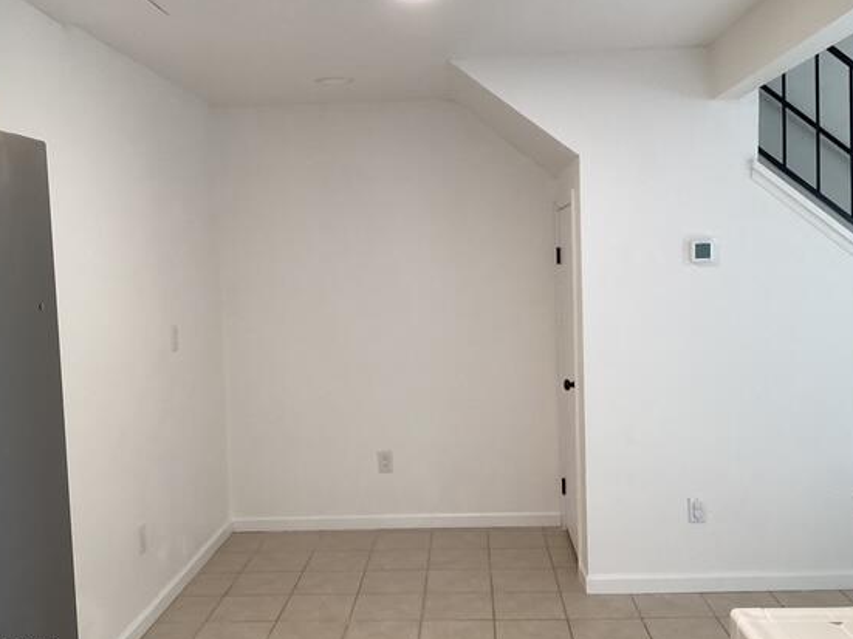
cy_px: 313
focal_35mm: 36
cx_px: 430
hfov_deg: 51.4
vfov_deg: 39.6
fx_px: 887
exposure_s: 1/60
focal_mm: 3.3
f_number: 2.4
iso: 100
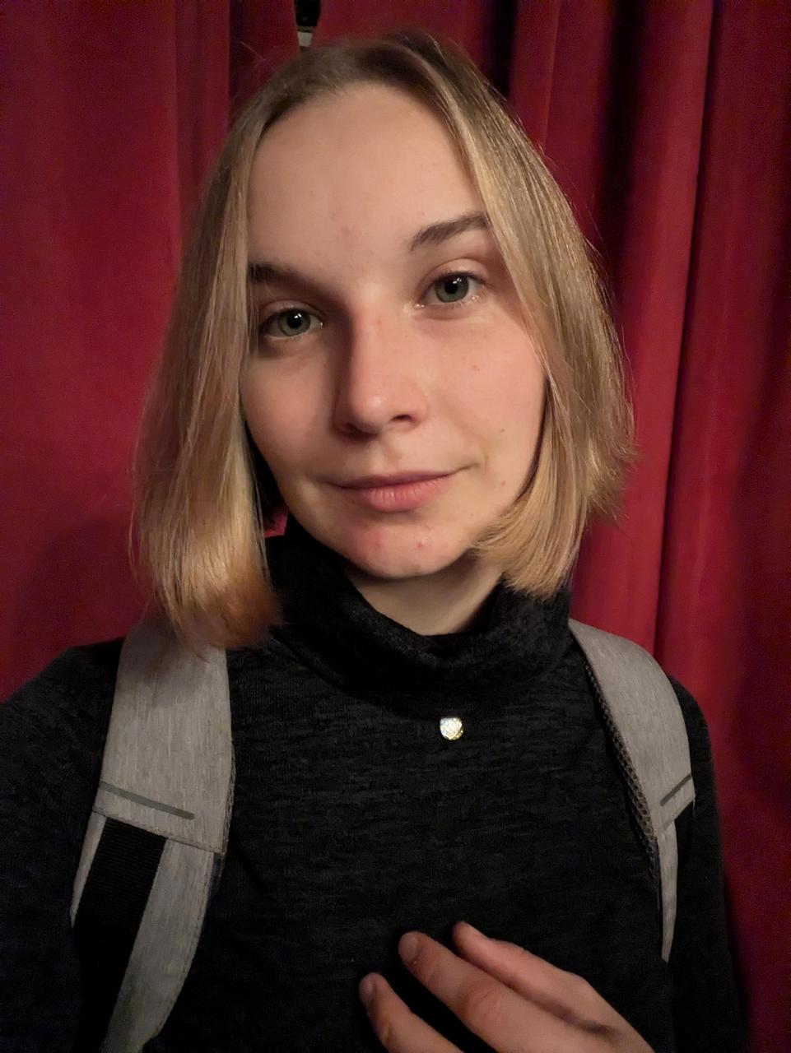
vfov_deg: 71.6
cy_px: 526
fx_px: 731
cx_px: 396
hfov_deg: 56.8
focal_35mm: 24
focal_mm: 2.5
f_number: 2
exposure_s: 1/20
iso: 1700
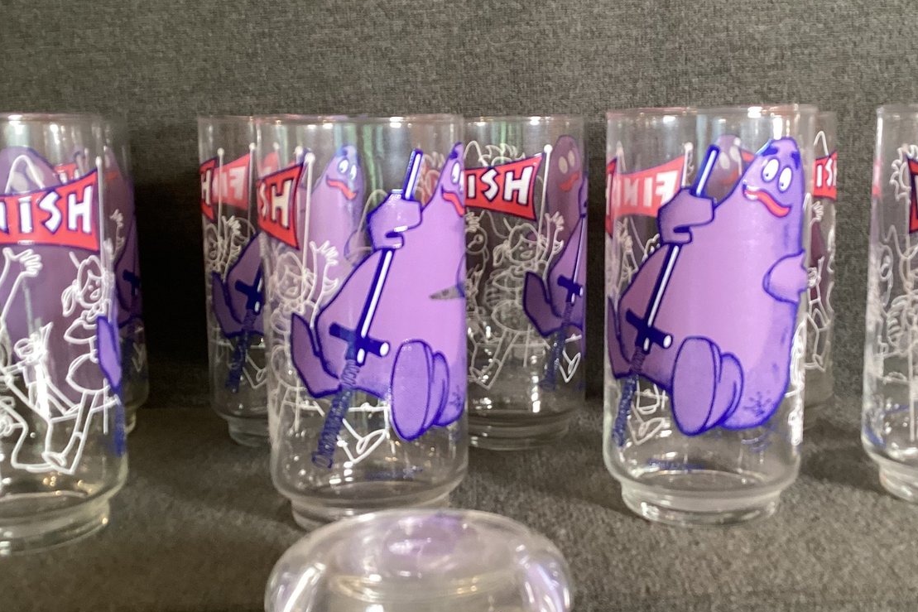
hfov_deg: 44.4
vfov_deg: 30.5
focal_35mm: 44
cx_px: 506
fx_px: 1122
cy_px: 332
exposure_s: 1/50
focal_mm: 3.3
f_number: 2.4
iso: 200
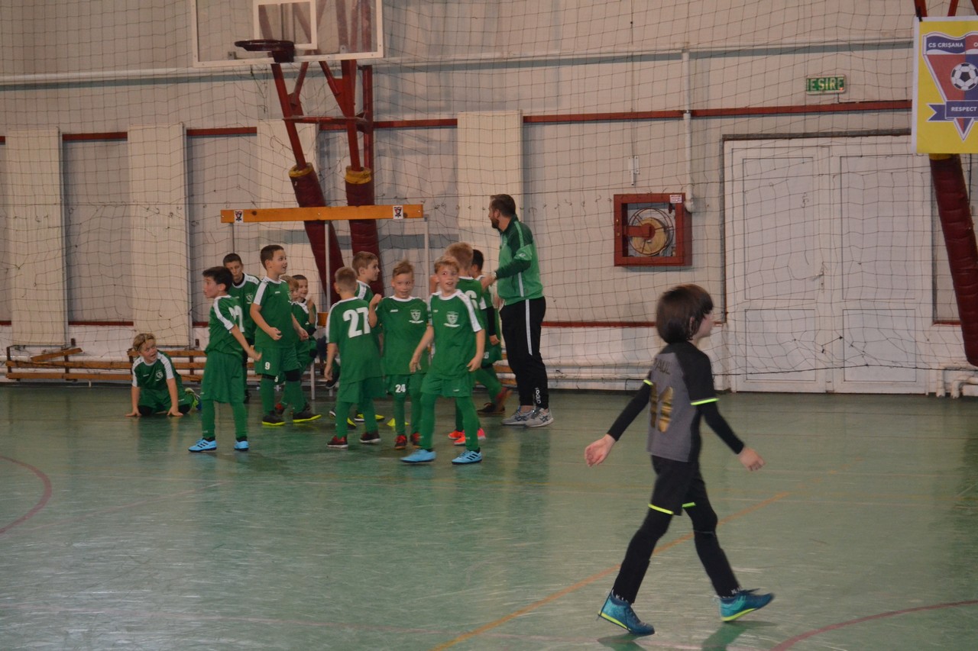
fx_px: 2241
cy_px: 326
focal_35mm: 82
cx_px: 489
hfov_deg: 24.6
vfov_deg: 16.5
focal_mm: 55
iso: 2200
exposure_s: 1/60
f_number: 5.6
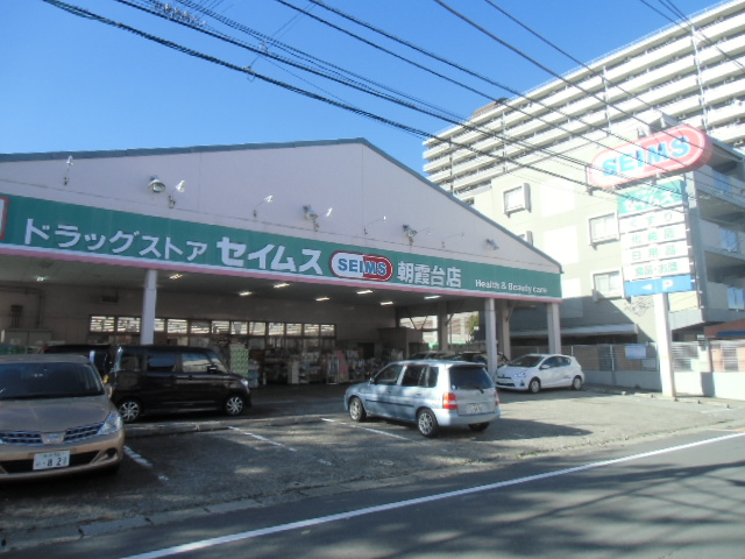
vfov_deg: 56.8
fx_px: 517
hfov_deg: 71.6
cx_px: 372
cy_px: 280
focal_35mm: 24
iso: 64
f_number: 3
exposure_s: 1/400
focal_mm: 4.24
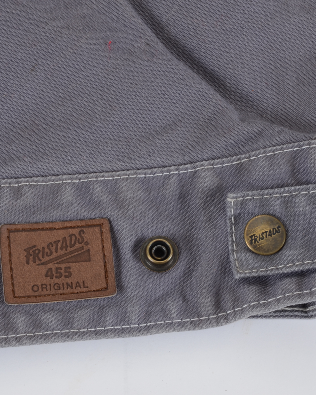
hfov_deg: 9.1
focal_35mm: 170
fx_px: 1988
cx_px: 139
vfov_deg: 11.4
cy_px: 198
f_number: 14
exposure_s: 1/125
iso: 200
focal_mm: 80
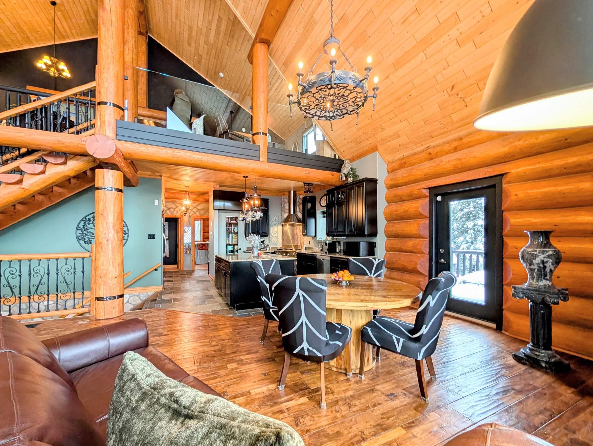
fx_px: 223
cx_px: 286
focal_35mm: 13
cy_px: 235
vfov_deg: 90.0
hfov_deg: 106.1
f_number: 1.7
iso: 65
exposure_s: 1/60
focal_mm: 2.02
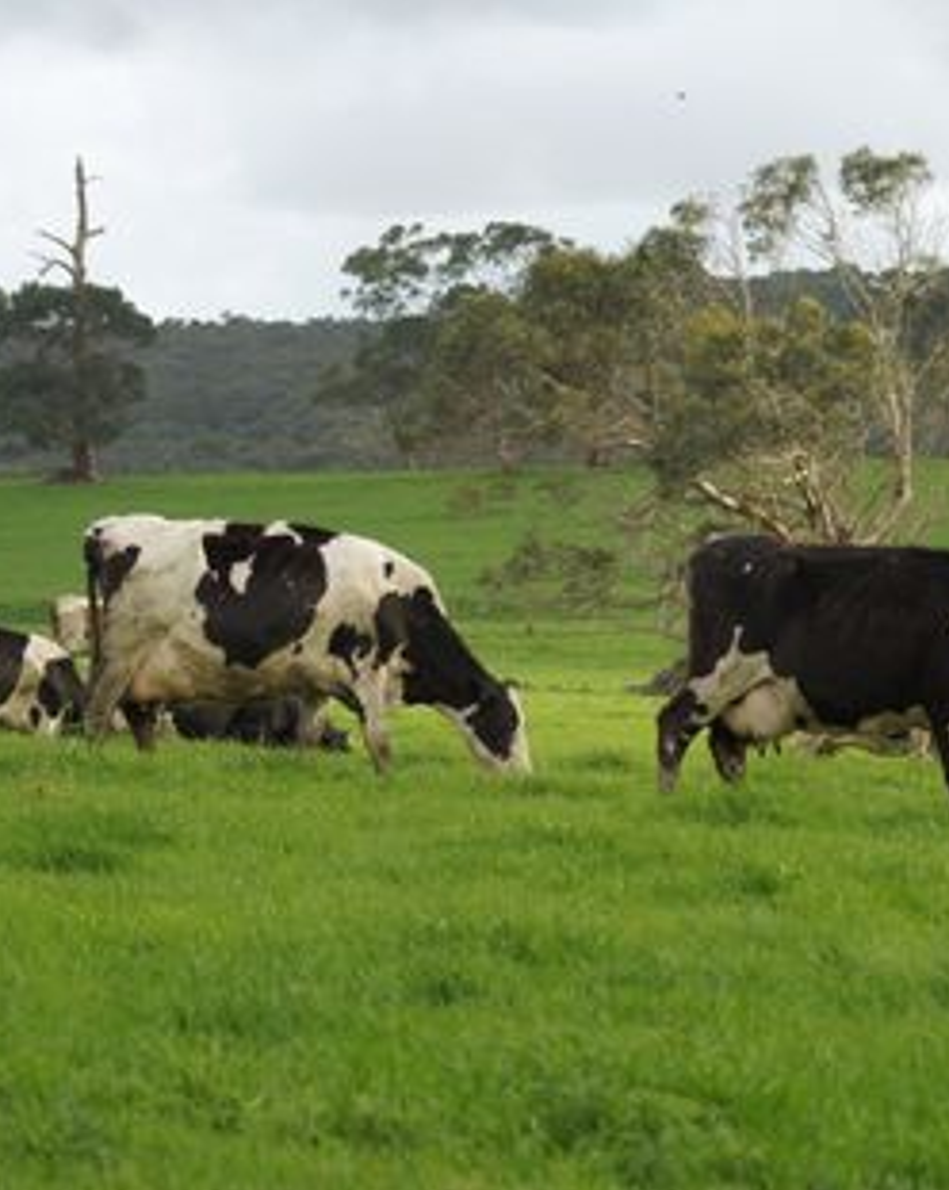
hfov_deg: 7.2
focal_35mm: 213
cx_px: 788
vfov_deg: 9.1
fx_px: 7493
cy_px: 595
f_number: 5.6
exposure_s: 1/160
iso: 200
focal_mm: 100
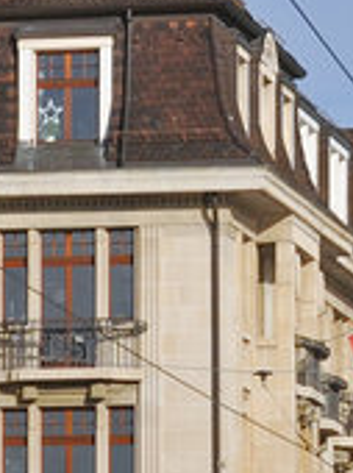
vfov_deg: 4.1
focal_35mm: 489
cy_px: 558
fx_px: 6666
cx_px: -595
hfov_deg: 3.0
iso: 200
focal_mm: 48
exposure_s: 1/1000
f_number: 8
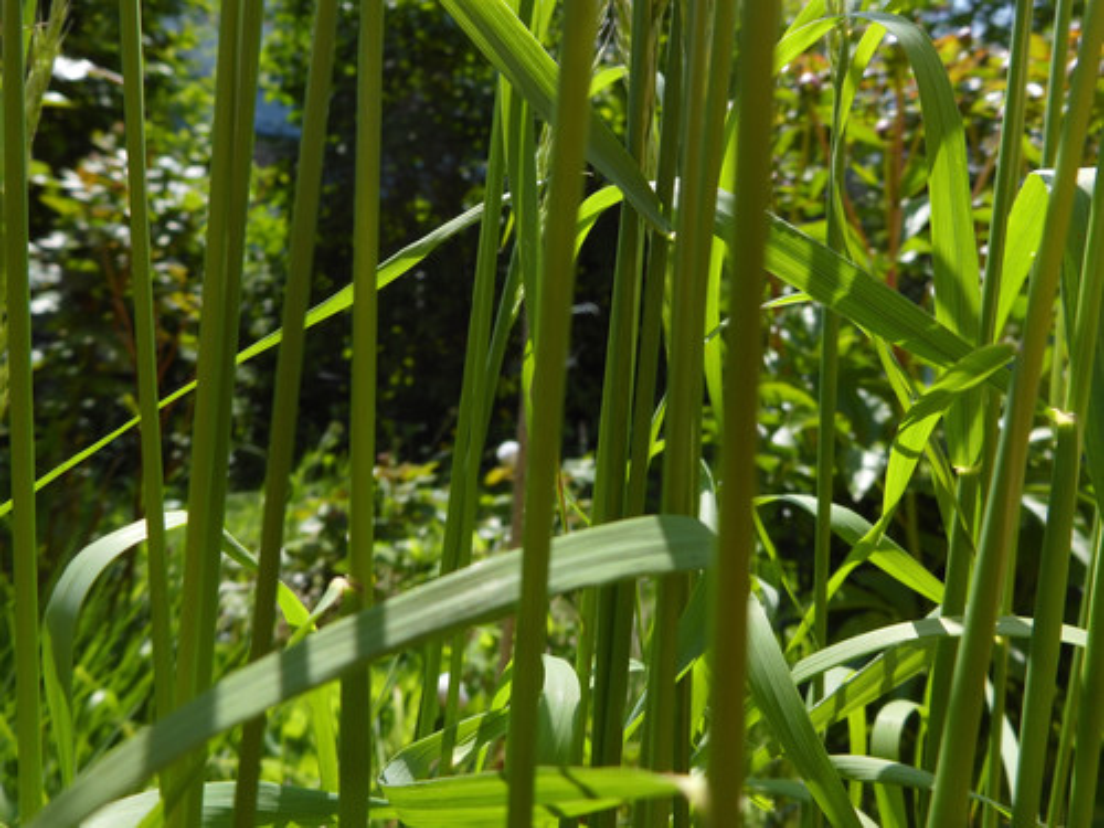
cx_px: 552
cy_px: 414
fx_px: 893
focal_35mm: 28
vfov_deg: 49.7
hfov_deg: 63.4
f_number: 3.3
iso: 80
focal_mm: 4.9
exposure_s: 1/500
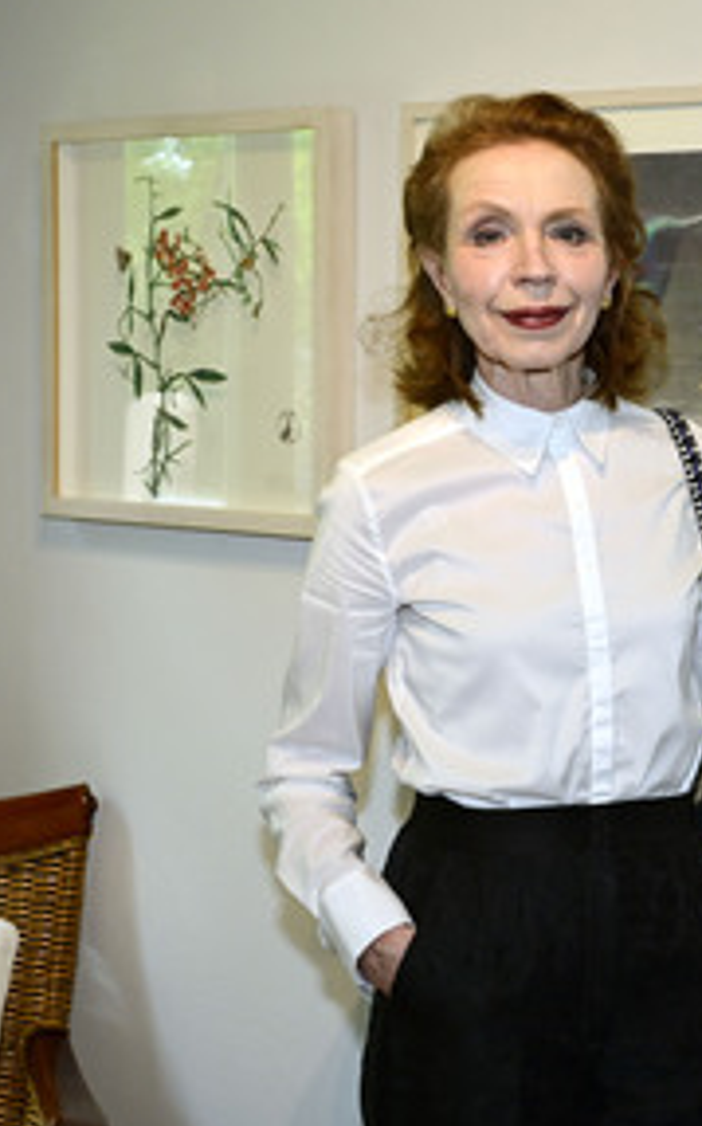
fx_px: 1717
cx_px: 610
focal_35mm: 56
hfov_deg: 22.6
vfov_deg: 36.3
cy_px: 565
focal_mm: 35
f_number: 6.3
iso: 1250
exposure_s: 1/200
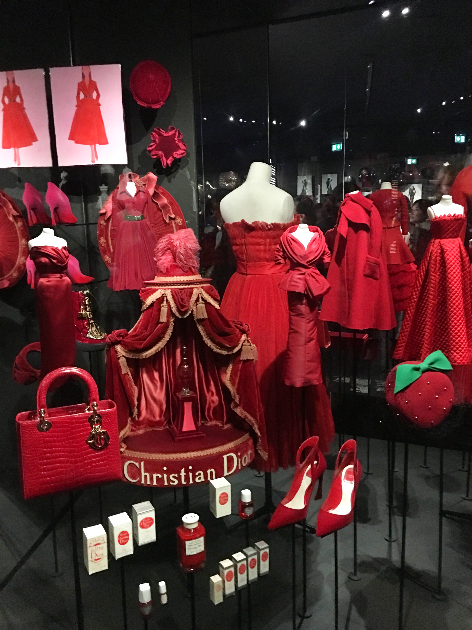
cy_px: 315
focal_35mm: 29
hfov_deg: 48.2
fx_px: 527
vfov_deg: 61.7
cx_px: 236
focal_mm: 4.15
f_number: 2.2
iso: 250
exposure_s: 1/4
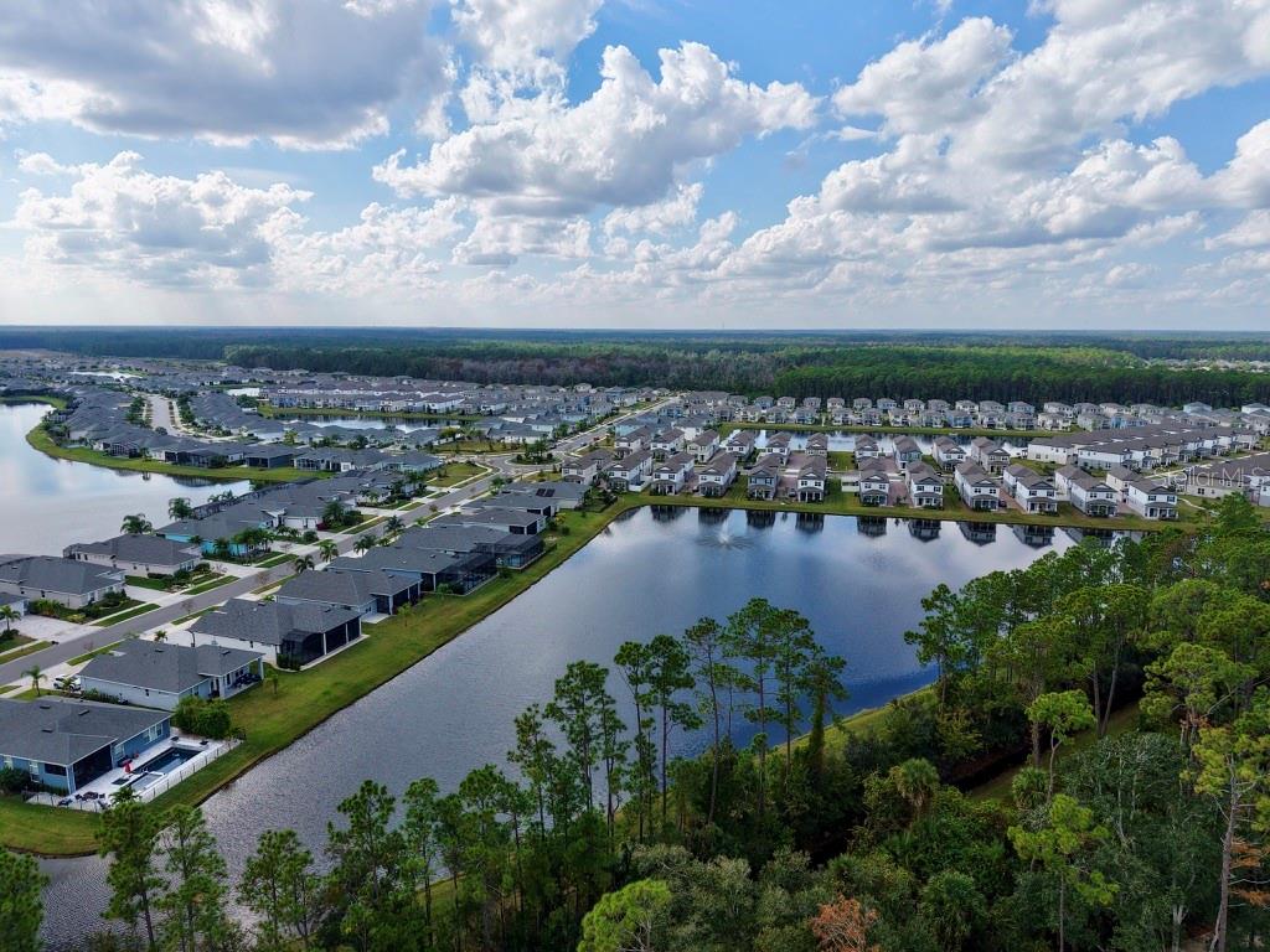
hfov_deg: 71.6
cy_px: 476
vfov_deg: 56.8
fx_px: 881
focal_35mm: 24
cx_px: 635
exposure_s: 1/5000
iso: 240
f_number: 1.8
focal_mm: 8.67
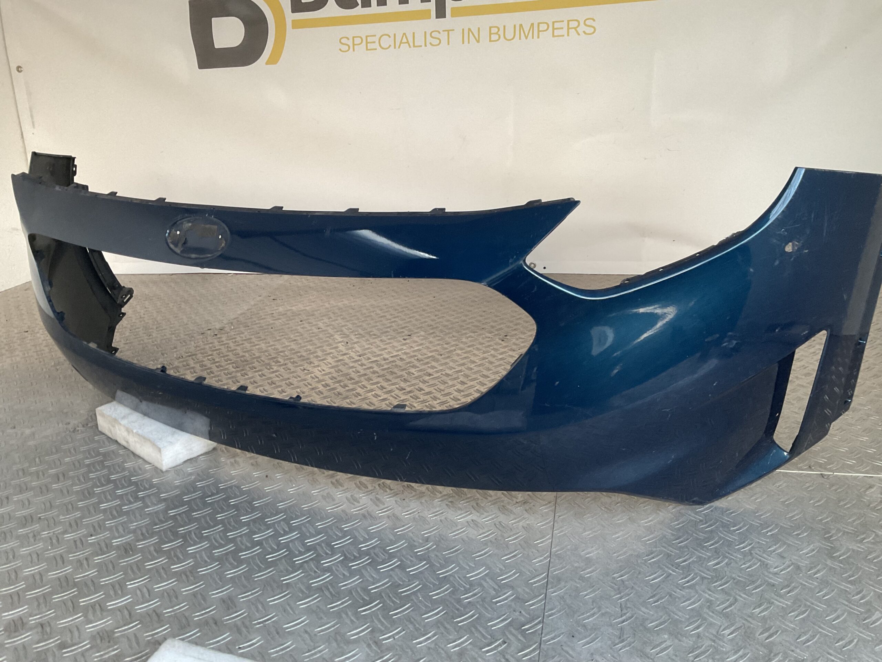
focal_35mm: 29
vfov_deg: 48.2
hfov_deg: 61.7
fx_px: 739
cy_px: 331
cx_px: 441
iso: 100
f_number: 1.8
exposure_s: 1/50
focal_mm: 3
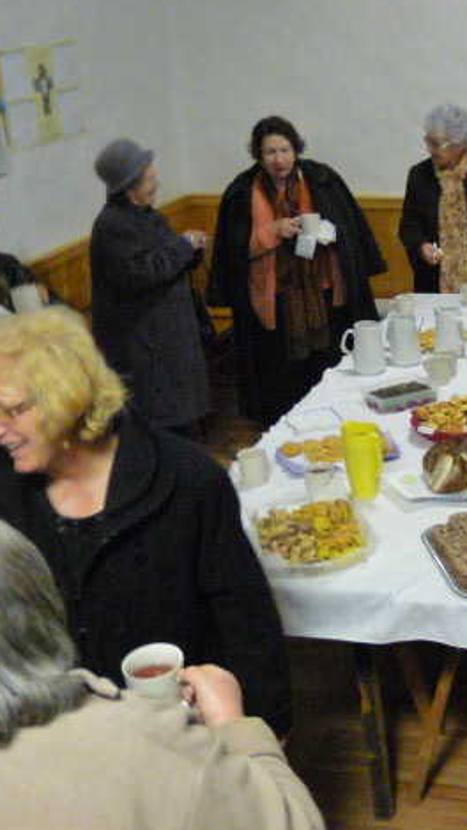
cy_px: 416
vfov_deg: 39.9
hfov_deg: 22.0
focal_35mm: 52
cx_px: 488
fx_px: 1144
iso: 800
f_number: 2.8
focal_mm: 4.8
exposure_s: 1/15
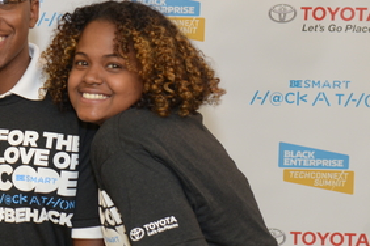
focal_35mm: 129
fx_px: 1326
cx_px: -55
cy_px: 116
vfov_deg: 10.6
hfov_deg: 15.4
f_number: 4.5
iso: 500
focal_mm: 52
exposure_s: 1/60
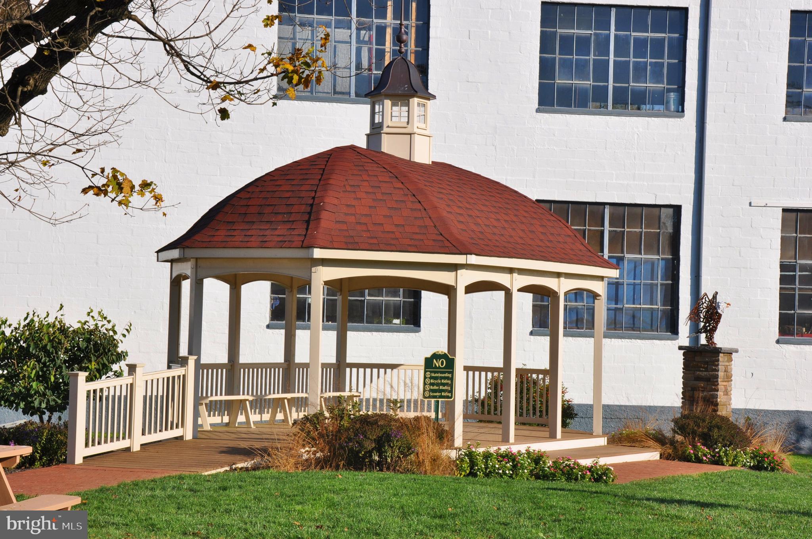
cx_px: 406
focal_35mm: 78
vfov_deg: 17.4
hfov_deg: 26.0
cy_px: 270
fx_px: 1757
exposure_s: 1/400
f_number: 10
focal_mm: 52
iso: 200
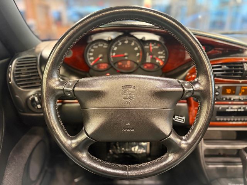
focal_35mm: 26
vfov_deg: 53.1
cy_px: 92
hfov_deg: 67.3
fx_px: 186
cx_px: 124
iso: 500
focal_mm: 5.96
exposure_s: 1/37
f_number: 1.6
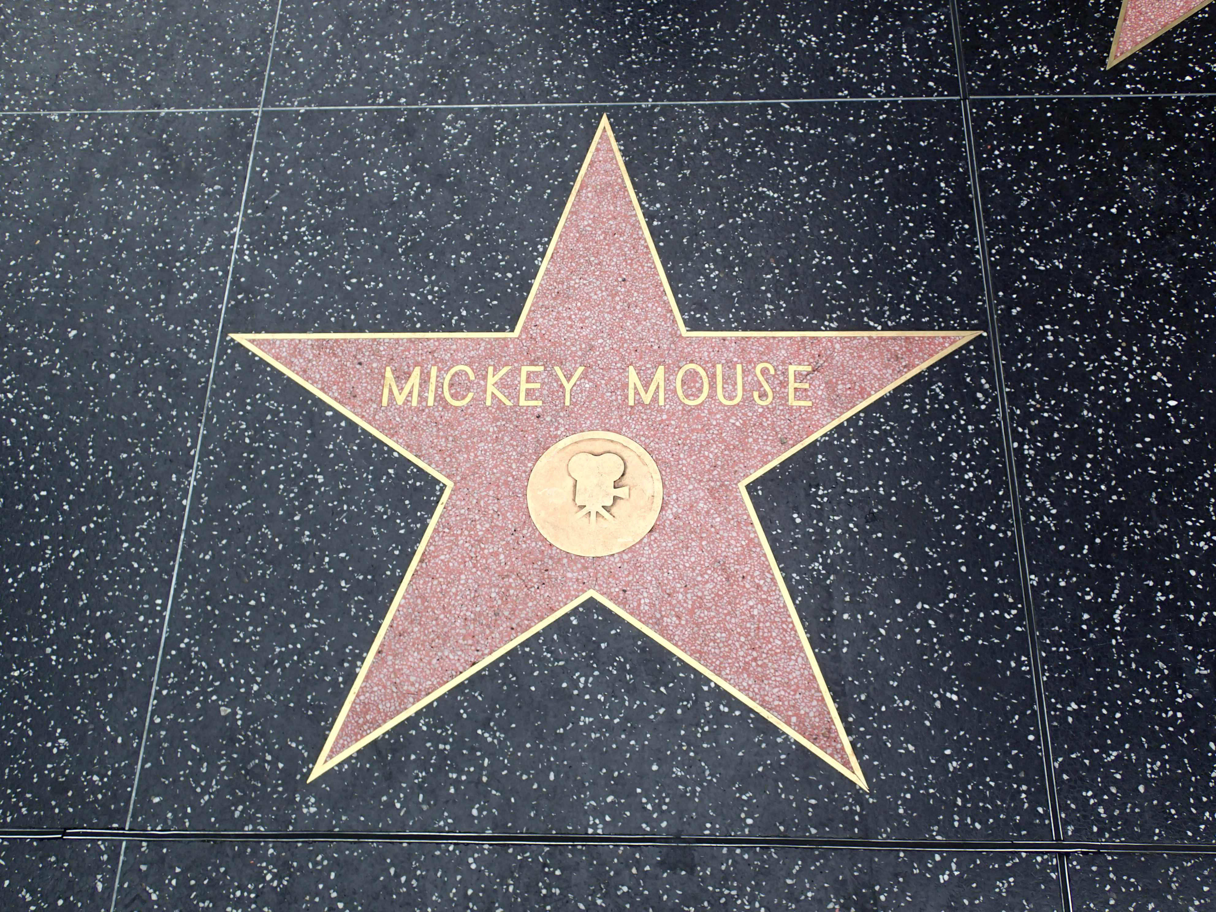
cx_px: 608
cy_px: 456
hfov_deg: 56.8
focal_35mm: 32
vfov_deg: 44.2
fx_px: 1124
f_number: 3.2
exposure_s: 1/200
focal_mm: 5.87
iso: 100
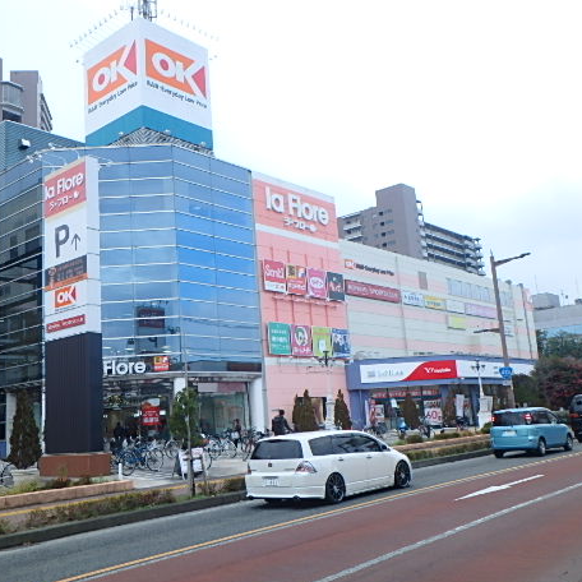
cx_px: 251
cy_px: 285
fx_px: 685
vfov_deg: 46.0
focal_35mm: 36
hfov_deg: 45.9
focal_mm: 5.2
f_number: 4.6
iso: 125
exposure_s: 1/160
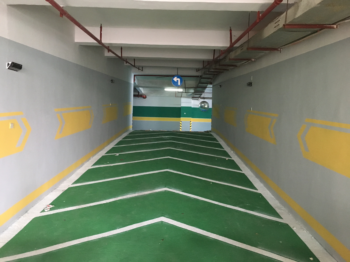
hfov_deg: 61.7
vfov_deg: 48.2
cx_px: 175
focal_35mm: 29
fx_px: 293
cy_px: 131
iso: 250
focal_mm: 4.15
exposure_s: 1/17
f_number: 2.2
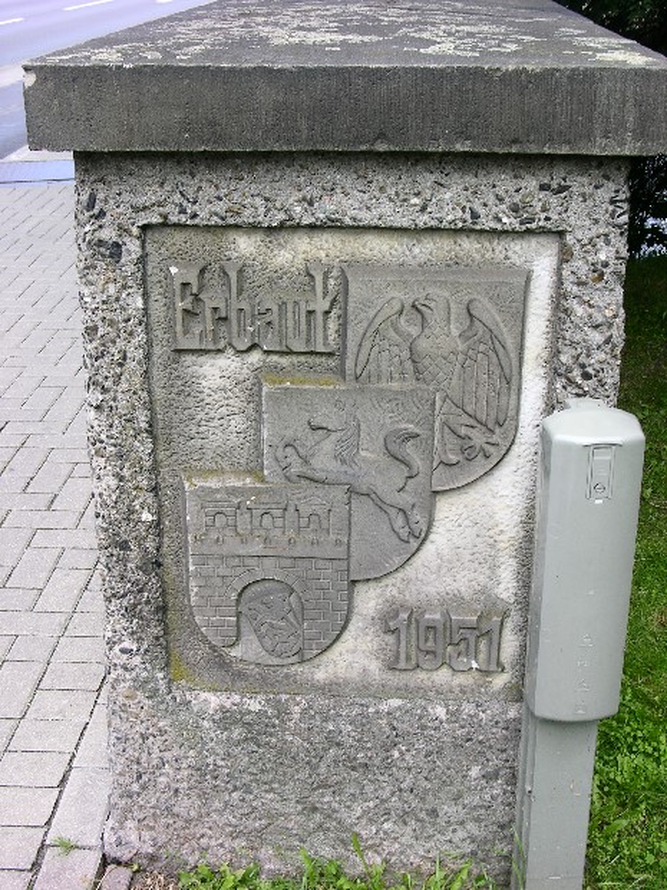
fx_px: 1285
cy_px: 445
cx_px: 334
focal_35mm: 50
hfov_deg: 29.1
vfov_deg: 38.2
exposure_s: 1/51.4
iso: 50
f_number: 5.4
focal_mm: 12.7
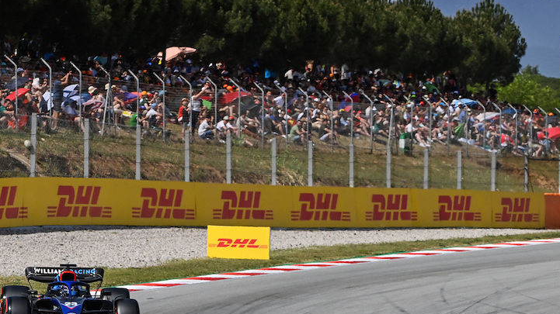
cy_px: 238
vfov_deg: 3.9
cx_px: 416
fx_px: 4661
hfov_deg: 6.9
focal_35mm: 314
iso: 400
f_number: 9
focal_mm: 180
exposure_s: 1/1600
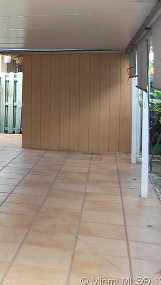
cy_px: 97
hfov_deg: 18.3
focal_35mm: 57
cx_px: -91
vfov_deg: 36.3
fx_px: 433
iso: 180
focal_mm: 18
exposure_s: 1/125
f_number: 3.5
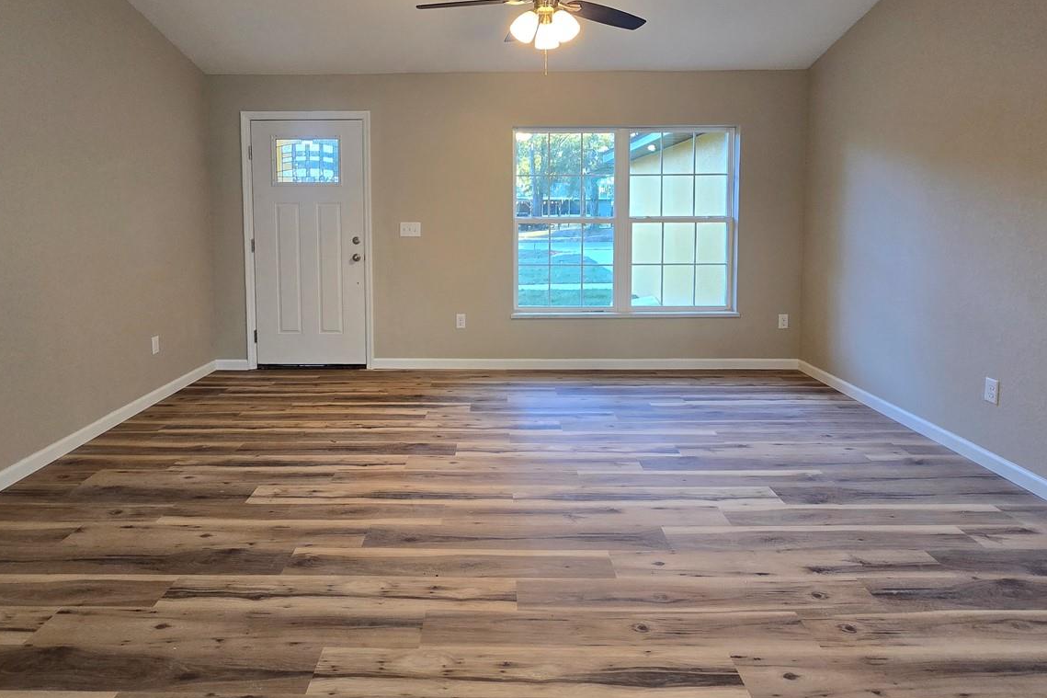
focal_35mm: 19
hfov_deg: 86.8
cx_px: 489
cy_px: 253
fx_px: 552
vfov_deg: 63.4
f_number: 2.2
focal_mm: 2.2
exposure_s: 1/60
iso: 160
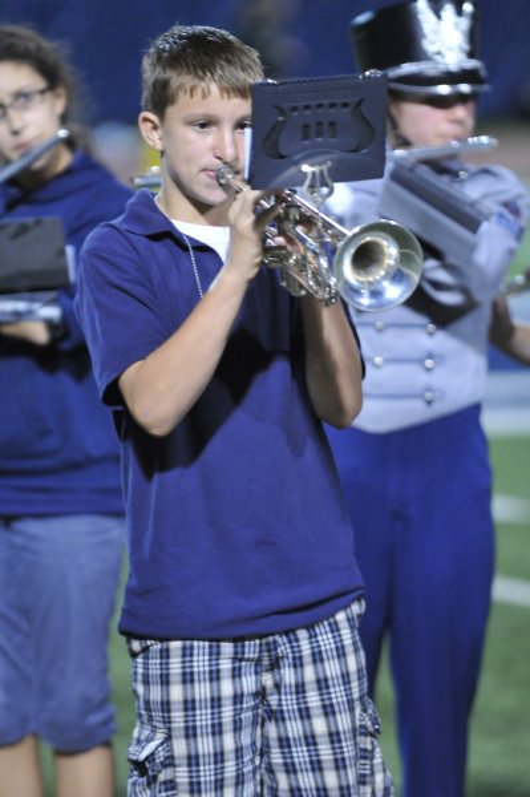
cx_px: 265
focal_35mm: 300
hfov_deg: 4.6
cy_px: 398
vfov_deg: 6.9
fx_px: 6636
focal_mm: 200
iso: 1600
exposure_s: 1/100
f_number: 2.8
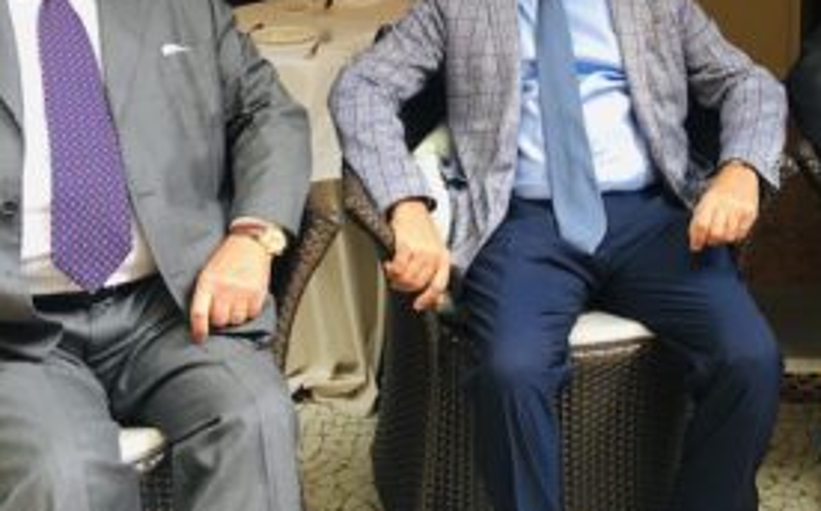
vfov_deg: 24.0
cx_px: 546
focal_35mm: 52
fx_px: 1163
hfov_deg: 38.5
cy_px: 30
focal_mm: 4.15
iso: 64
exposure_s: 1/33
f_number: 2.2
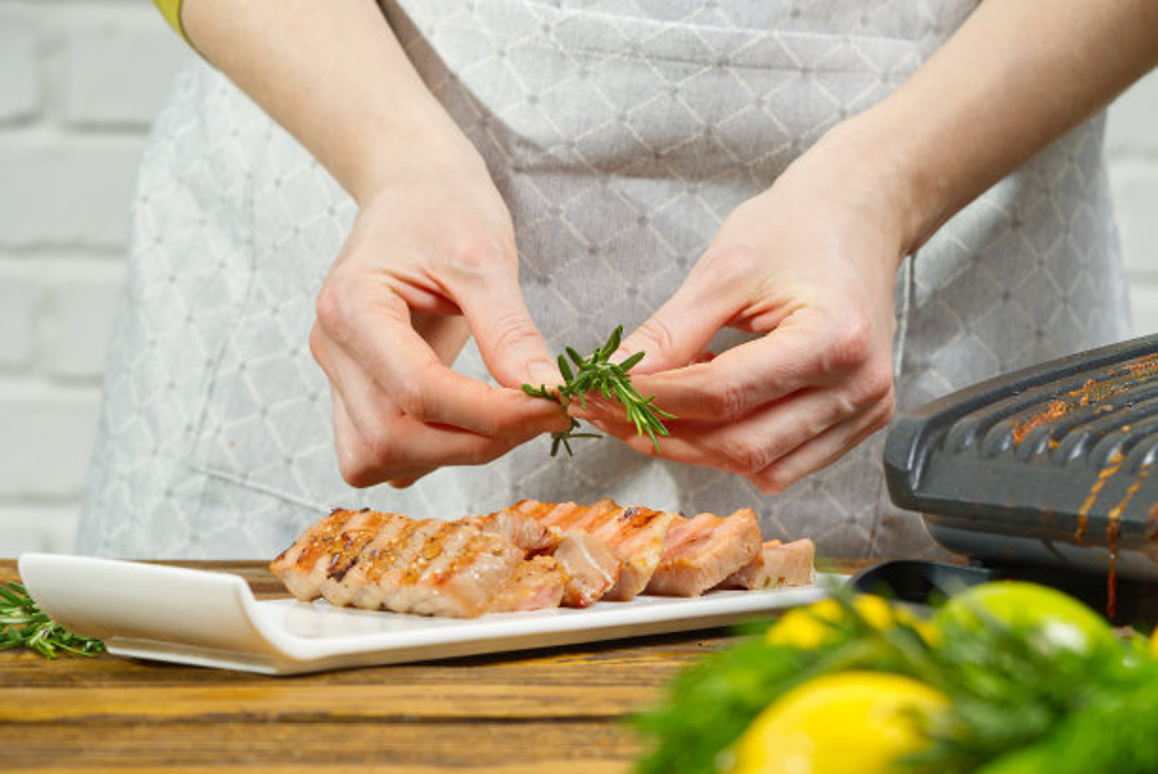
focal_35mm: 135
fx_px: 4345
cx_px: 579
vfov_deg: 10.2
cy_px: 387
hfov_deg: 15.2
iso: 100
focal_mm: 90
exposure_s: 1/160
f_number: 6.3
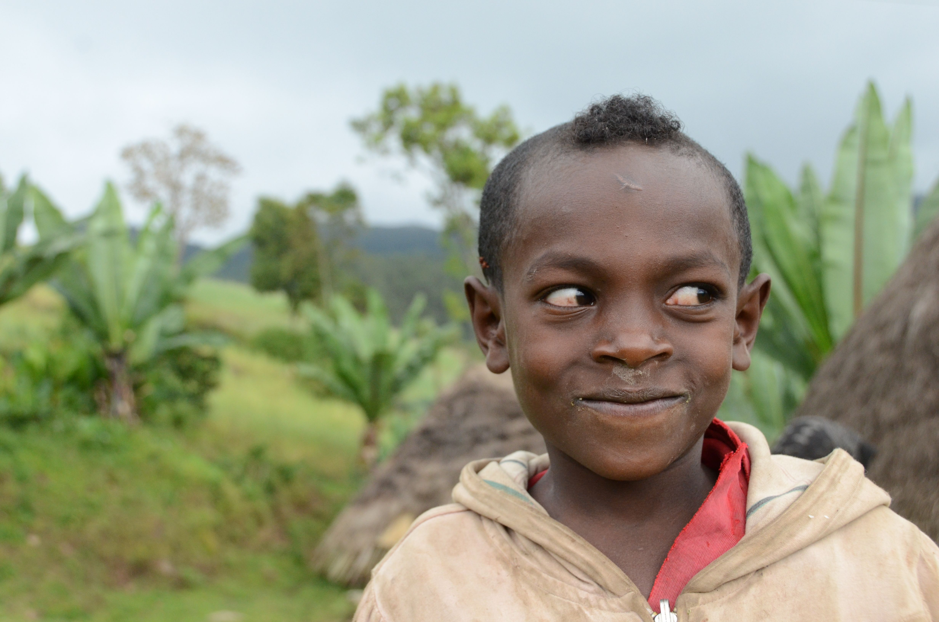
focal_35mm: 51
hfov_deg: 39.0
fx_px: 1327
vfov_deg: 26.4
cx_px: 470
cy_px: 311
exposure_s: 1/1000
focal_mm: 34
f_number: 6.3
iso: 1250
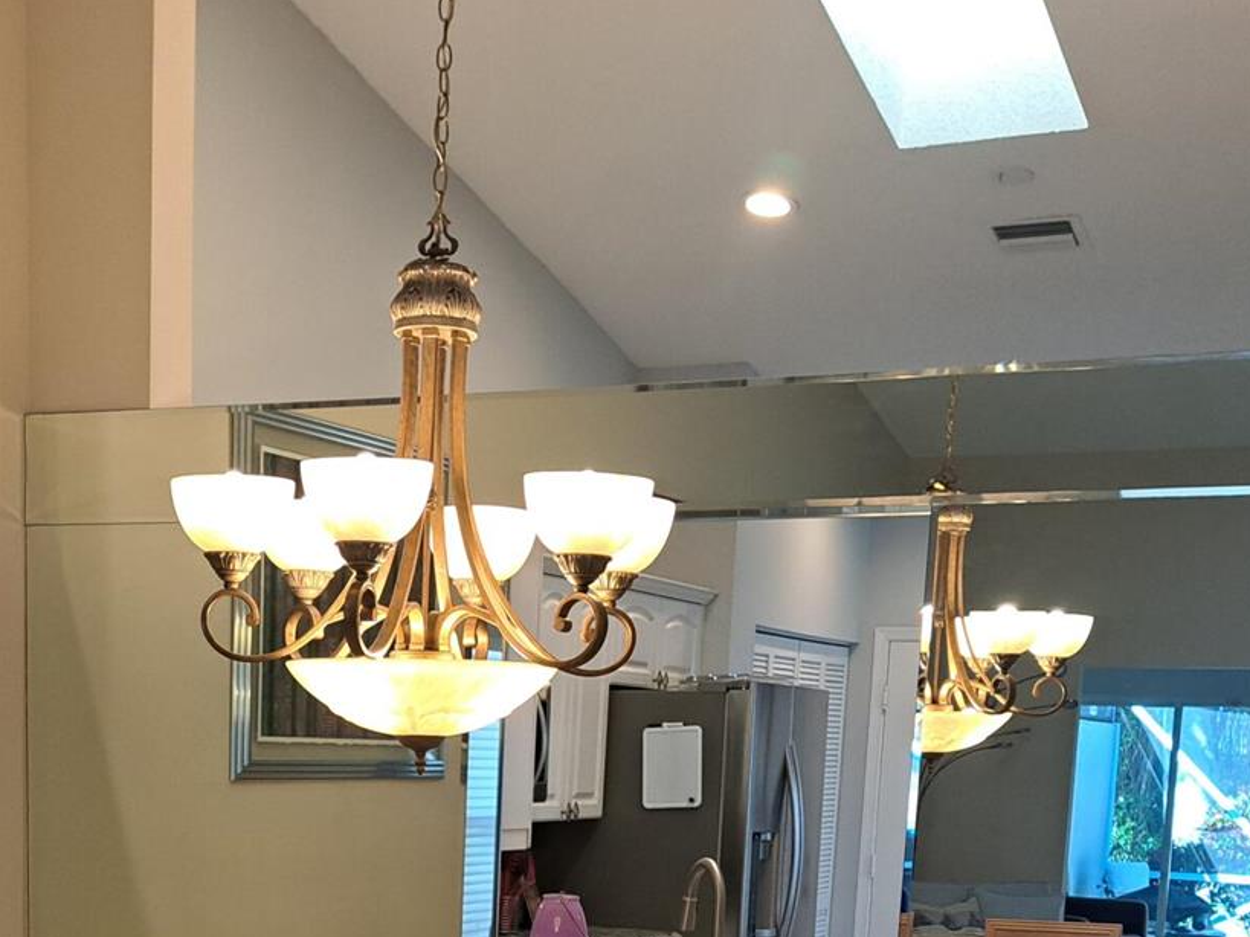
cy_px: 1141
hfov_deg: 31.9
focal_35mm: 60
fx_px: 2166
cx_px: 389
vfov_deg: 22.4
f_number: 1.8
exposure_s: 1/60
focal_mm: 5.23
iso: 80
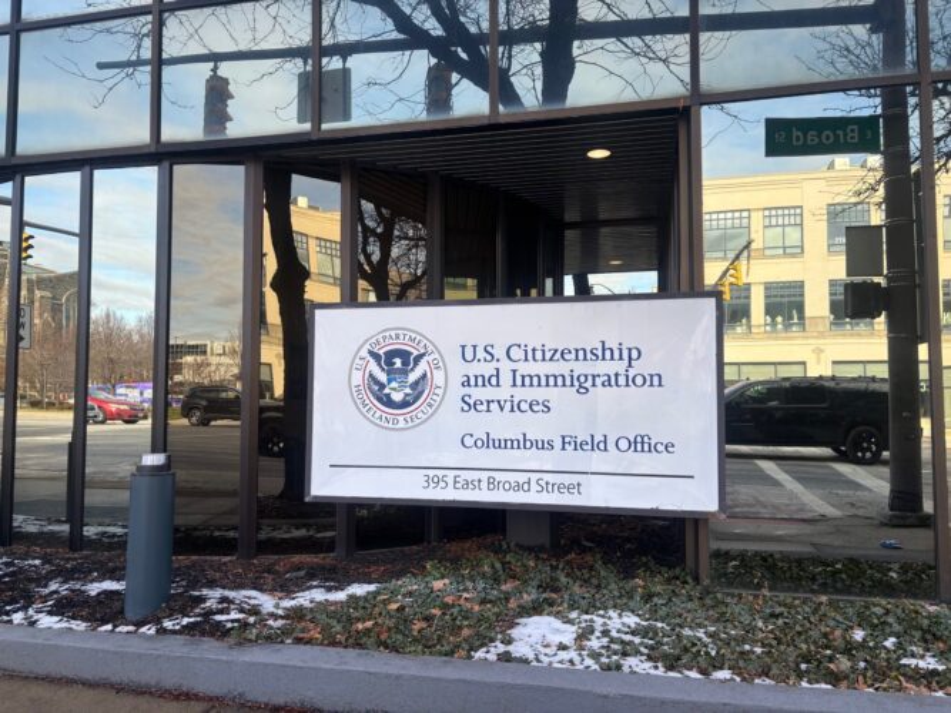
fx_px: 714
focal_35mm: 26
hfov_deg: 67.3
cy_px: 356
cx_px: 476
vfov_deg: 53.0
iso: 50
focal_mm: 5.96
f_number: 1.6
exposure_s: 1/865
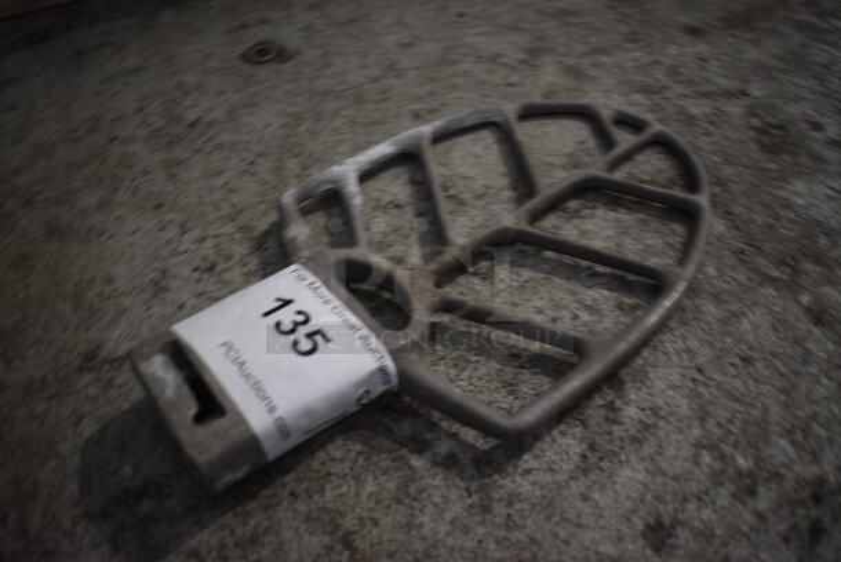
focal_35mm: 30
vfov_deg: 43.7
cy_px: 281
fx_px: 701
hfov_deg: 61.9
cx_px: 420
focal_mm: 20
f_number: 3.5
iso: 1250
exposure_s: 1/125
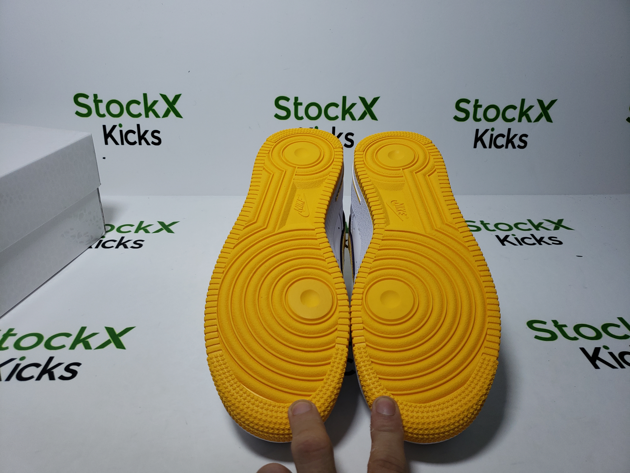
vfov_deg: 53.1
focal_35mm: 26
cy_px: 236
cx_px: 315
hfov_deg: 67.3
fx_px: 473
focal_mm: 4.3
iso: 50
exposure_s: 1/720
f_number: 1.5
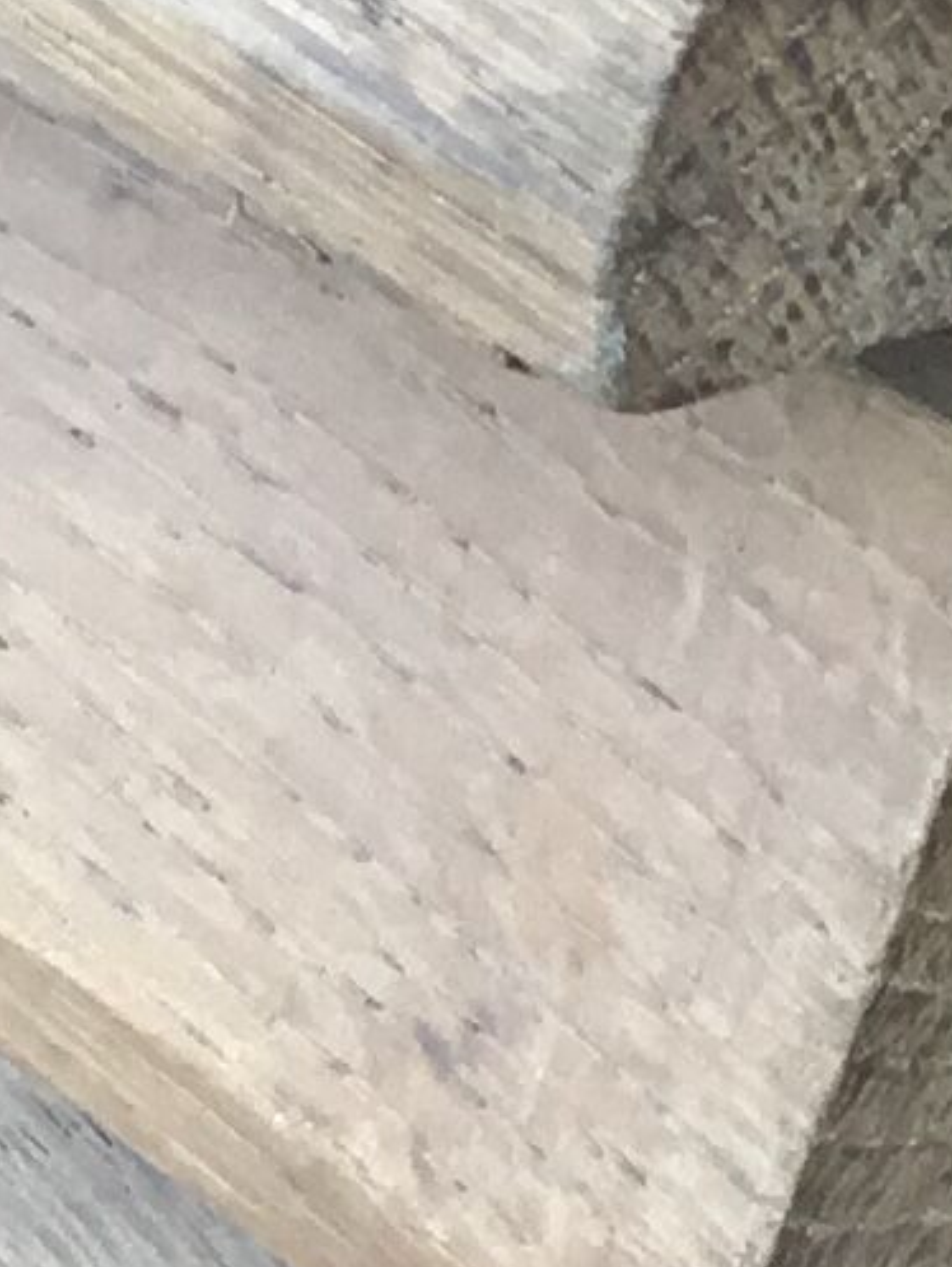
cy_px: 473
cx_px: 2108
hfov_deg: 7.0
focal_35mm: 203
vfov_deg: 9.7
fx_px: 7437
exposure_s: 1/100
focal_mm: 3.3
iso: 40
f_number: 2.4
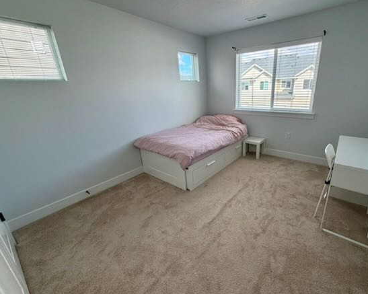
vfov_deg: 80.3
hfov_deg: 92.3
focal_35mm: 16
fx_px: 174
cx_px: 215
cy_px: 144
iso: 100
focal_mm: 2.22
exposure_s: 1/121
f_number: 2.2
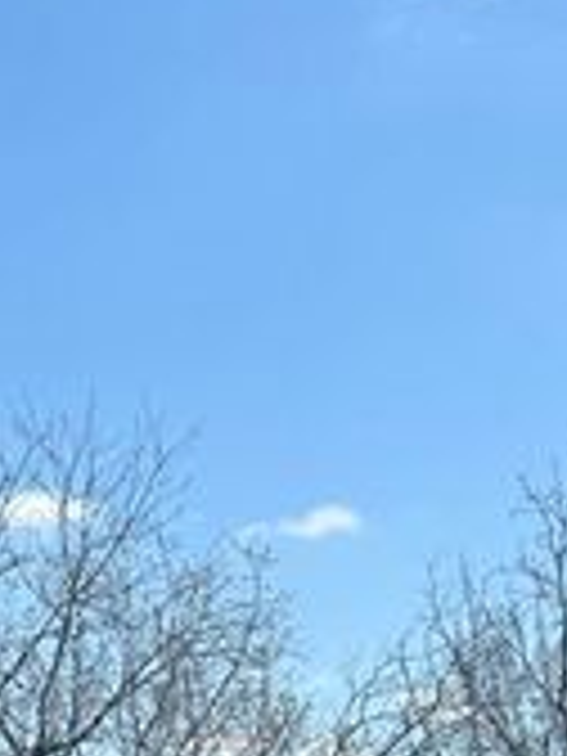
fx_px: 2249
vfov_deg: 15.7
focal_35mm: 103
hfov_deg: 14.4
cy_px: 1442
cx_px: 324
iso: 50
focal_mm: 5.7
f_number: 1.5
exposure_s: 1/3704
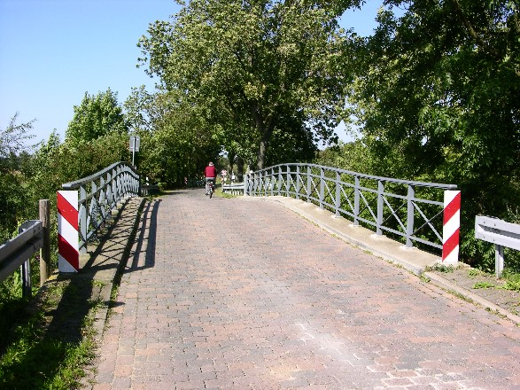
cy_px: 195
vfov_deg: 40.7
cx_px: 260
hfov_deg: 52.6
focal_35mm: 35
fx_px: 526
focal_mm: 8.9
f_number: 7.1
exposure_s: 1/113
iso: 50
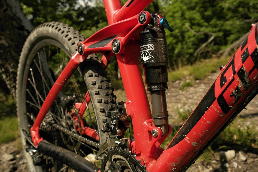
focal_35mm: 30
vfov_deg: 43.6
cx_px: 129
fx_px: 215
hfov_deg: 61.9
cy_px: 86
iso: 200
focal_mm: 20
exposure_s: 1/640
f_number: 5
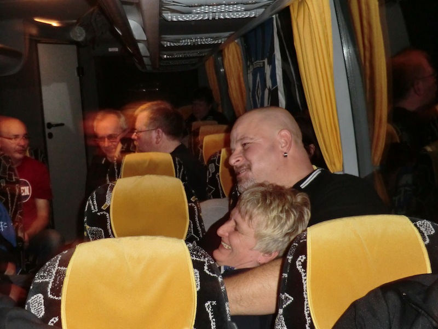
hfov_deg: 40.4
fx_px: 595
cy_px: 164
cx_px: 219
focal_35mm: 47
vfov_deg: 30.9
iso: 400
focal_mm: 8.4
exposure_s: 1/15
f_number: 4
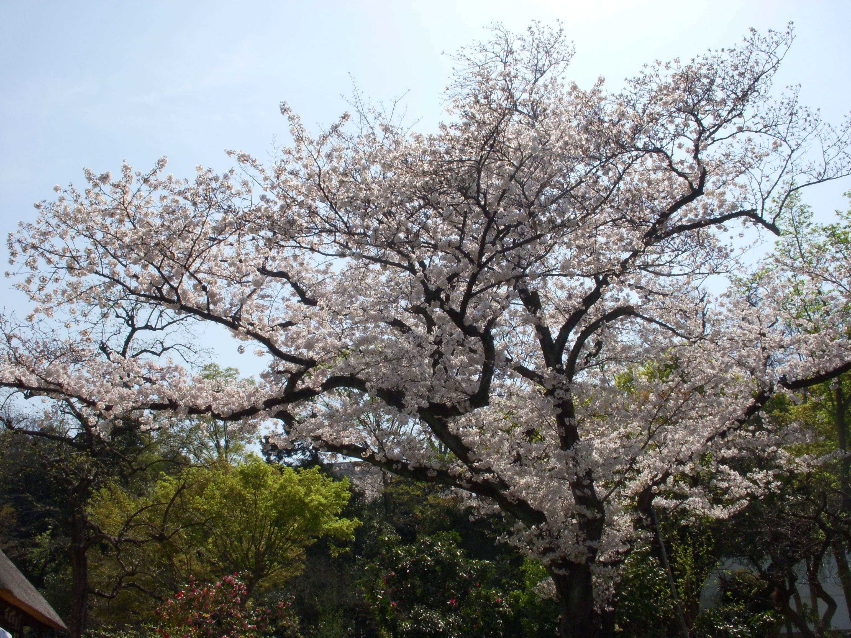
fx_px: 934
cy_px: 319
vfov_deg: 37.7
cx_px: 426
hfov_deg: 49.0
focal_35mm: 38
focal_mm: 6.3
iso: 100
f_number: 6.6
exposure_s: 1/400
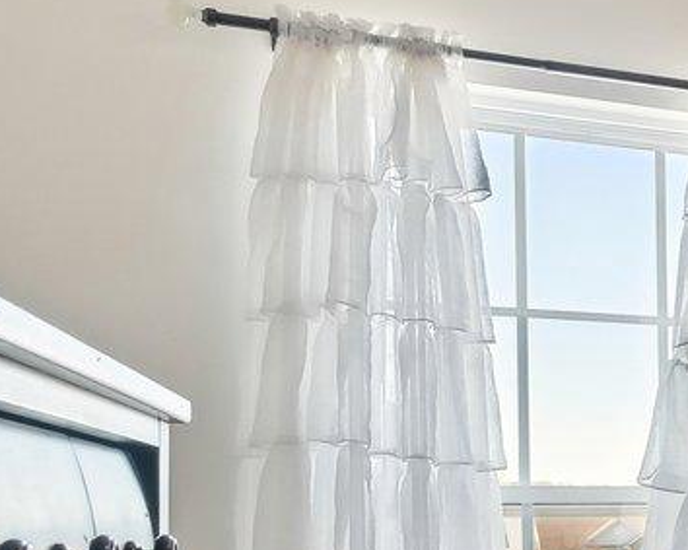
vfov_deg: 19.8
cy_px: 501
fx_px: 1547
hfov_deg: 15.1
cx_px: 1638
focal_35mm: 76
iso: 200
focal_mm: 14
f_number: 8
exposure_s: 1/15
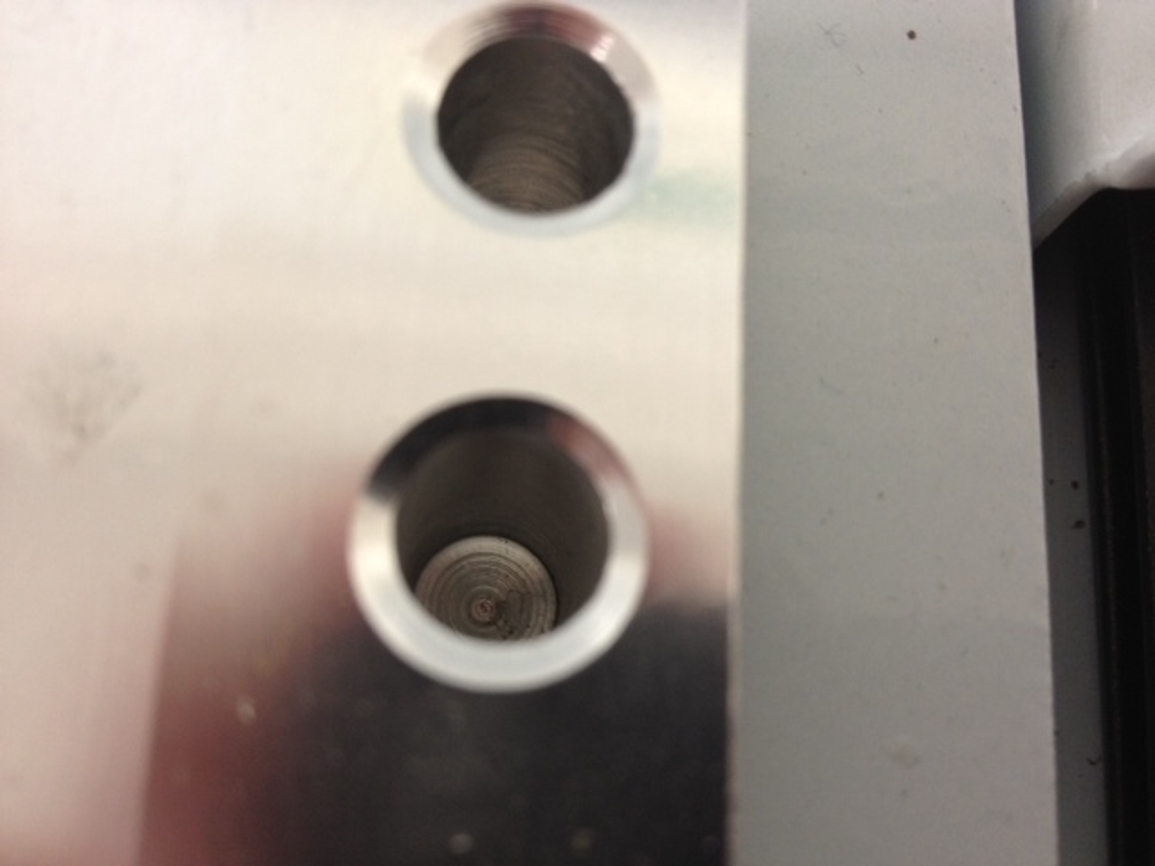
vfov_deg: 40.7
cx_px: 578
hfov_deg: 52.6
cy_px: 433
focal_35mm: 35
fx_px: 1168
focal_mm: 4.28
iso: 125
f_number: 2.4
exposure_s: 1/20
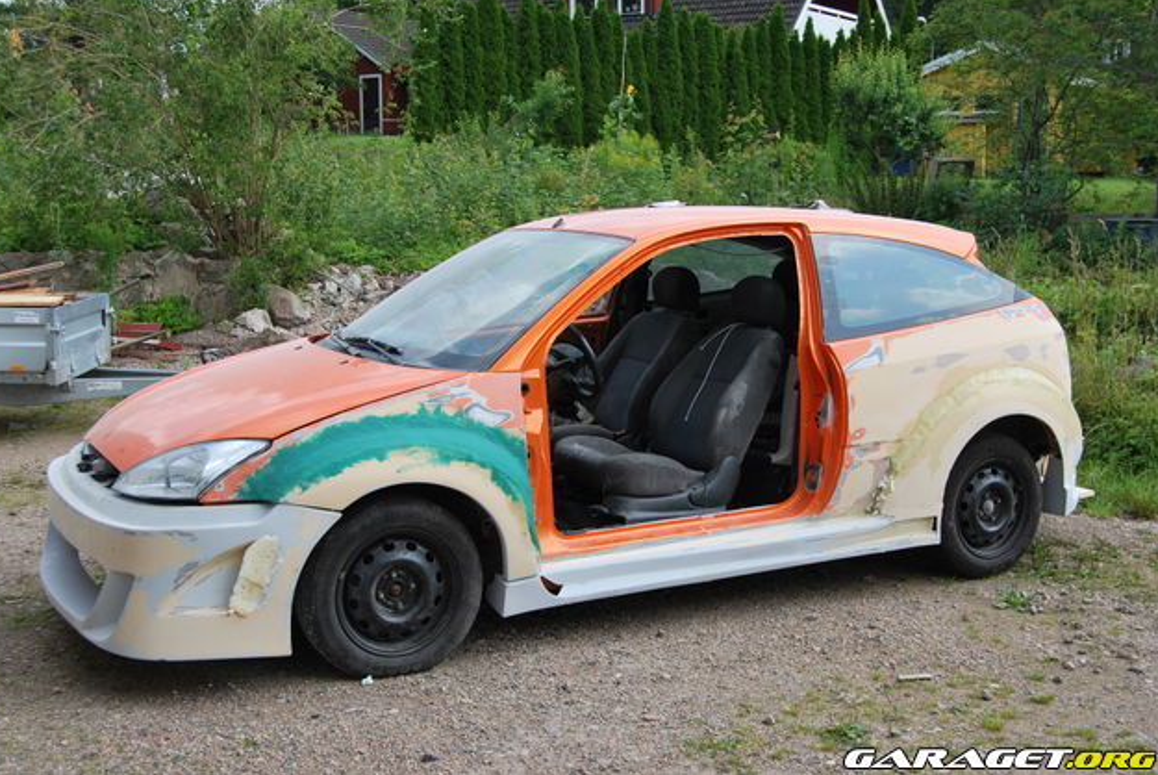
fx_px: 1384
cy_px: 380
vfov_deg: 31.3
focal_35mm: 43
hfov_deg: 45.4
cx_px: 569
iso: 100
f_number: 6.3
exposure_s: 1/160
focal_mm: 28
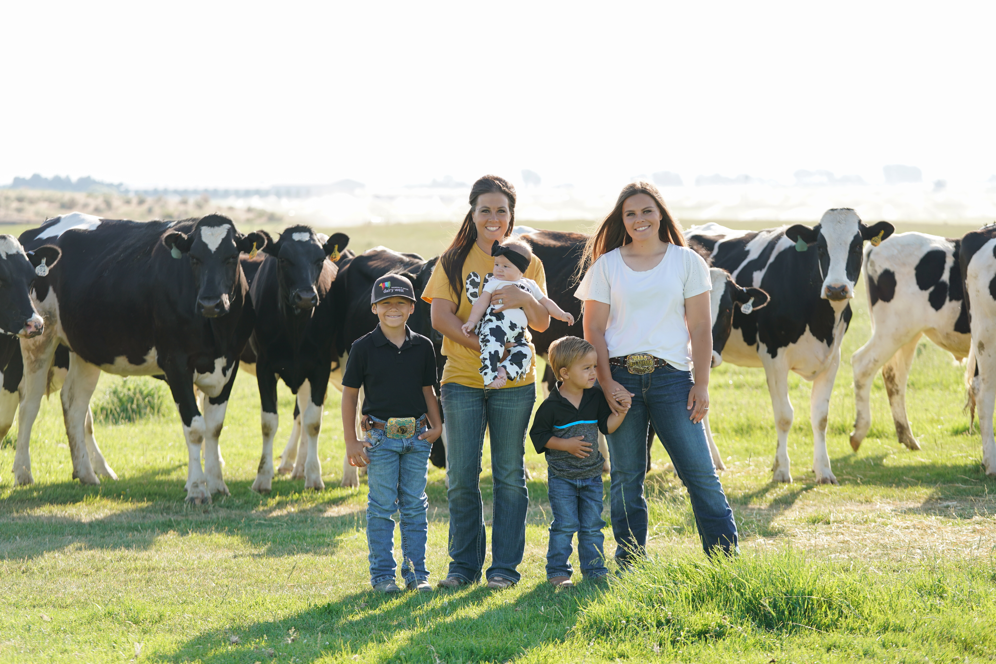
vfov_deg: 12.3
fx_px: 3071
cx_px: 498
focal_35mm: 111
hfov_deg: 18.4
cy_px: 332
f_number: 4
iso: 100
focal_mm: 111
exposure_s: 1/250
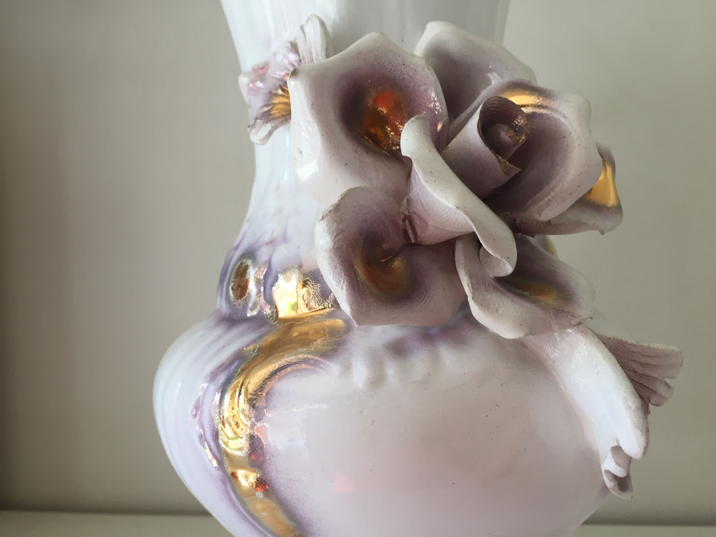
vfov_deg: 48.2
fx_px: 600
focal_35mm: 29
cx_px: 358
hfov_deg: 61.7
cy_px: 268
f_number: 2.2
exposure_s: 1/33
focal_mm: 4.15
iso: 32
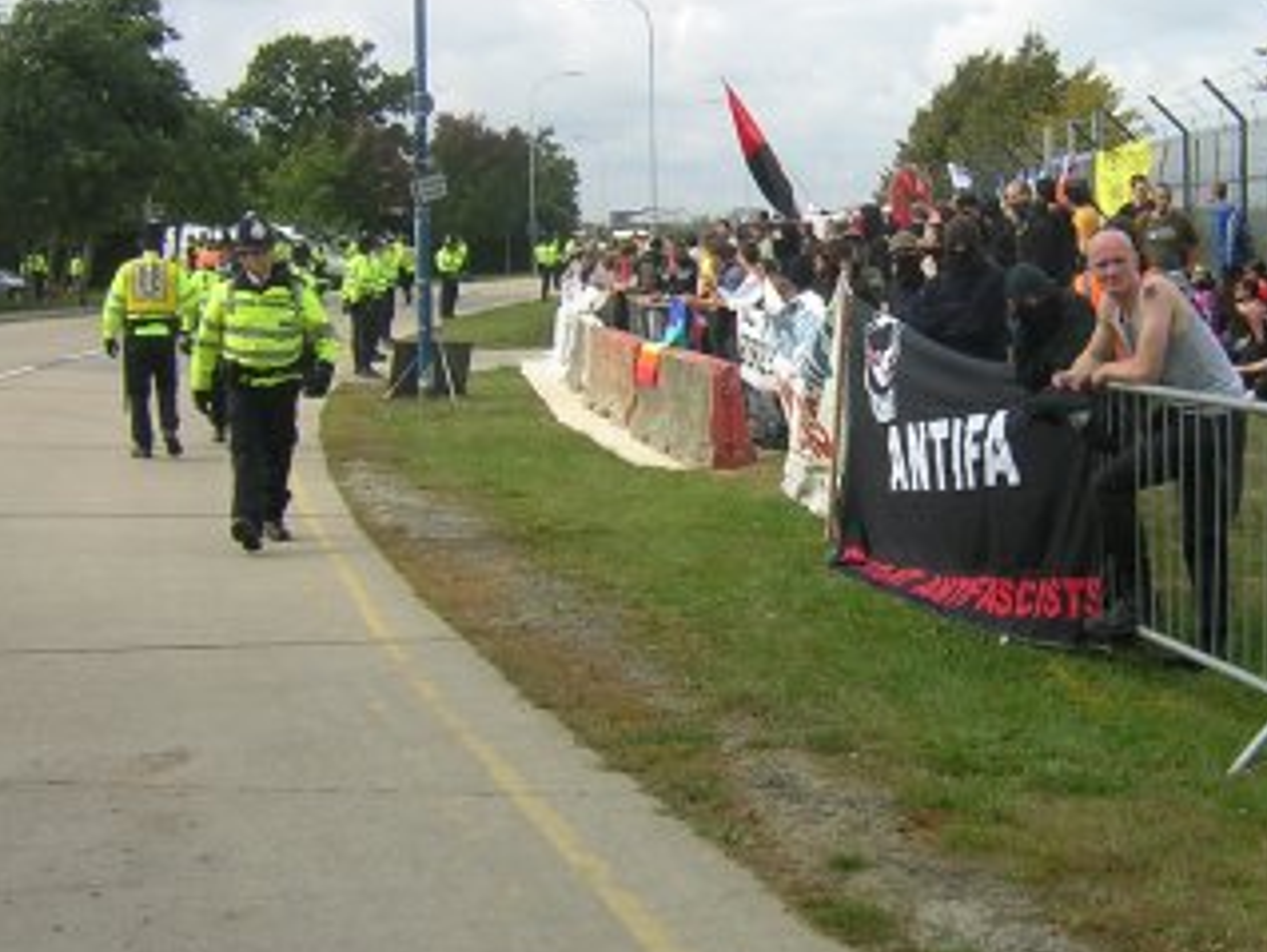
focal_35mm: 51
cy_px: 335
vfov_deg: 28.5
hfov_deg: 36.9
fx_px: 1868
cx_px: 881
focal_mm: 4.7
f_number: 5.2
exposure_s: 1/218
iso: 100
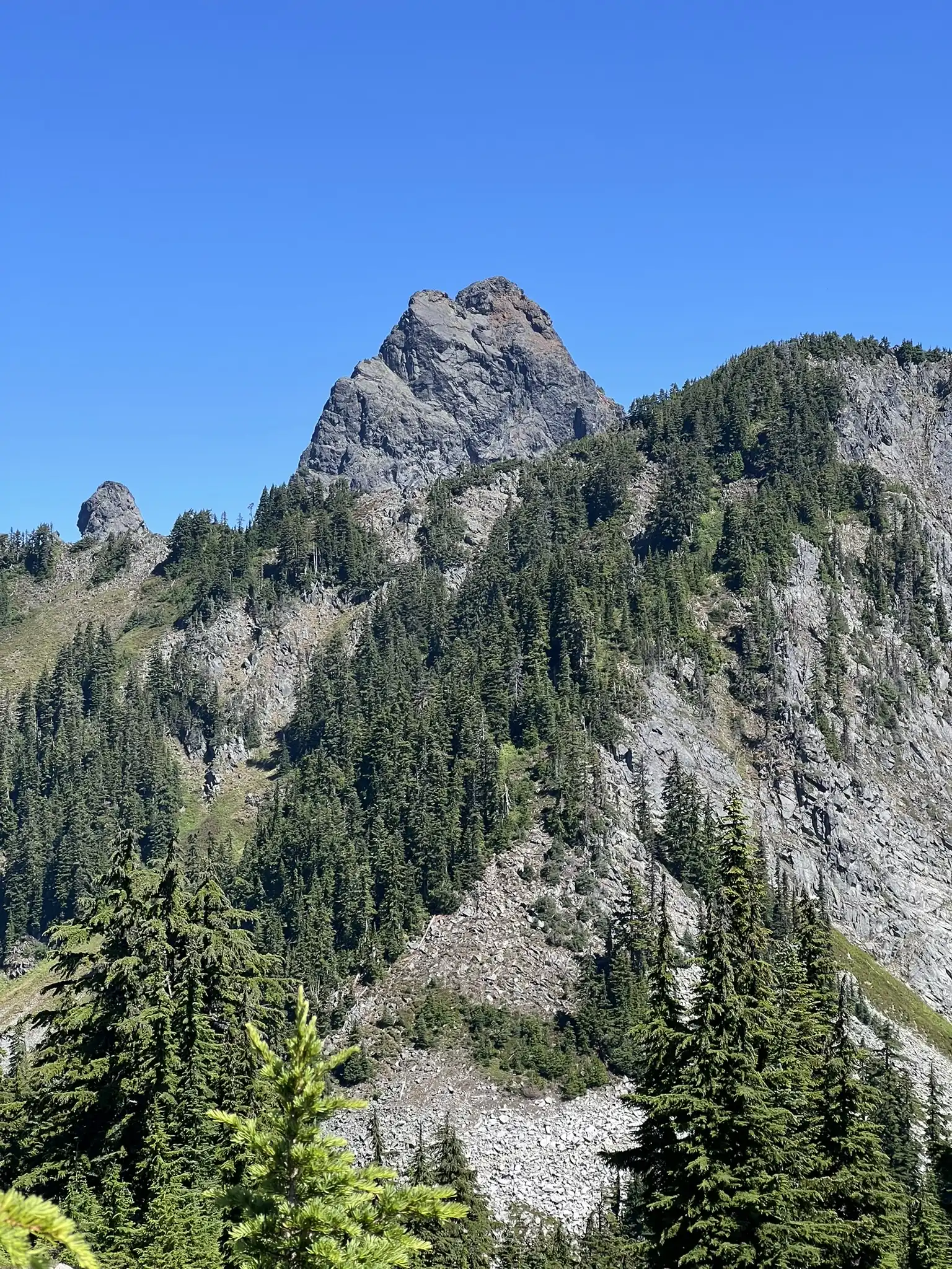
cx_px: 476
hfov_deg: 19.1
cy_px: 634
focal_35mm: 77
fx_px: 2824
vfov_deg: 25.3
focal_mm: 9
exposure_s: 1/404
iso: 32
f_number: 2.8
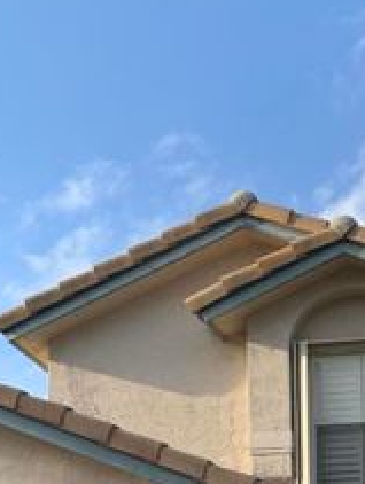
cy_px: 625
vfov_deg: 21.6
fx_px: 1149
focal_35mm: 82
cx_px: 429
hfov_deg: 17.3
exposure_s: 1/981
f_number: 1.8
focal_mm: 4.25
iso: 25
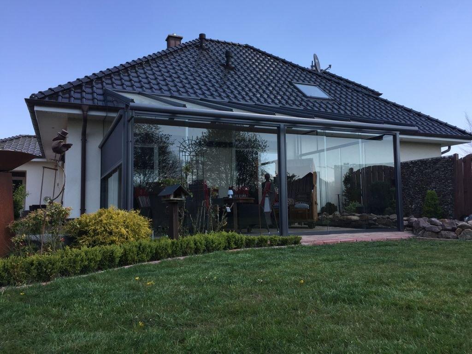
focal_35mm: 29
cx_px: 236
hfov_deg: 61.7
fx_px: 395
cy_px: 177
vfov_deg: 48.2
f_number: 2.2
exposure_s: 1/791
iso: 32
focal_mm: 4.15
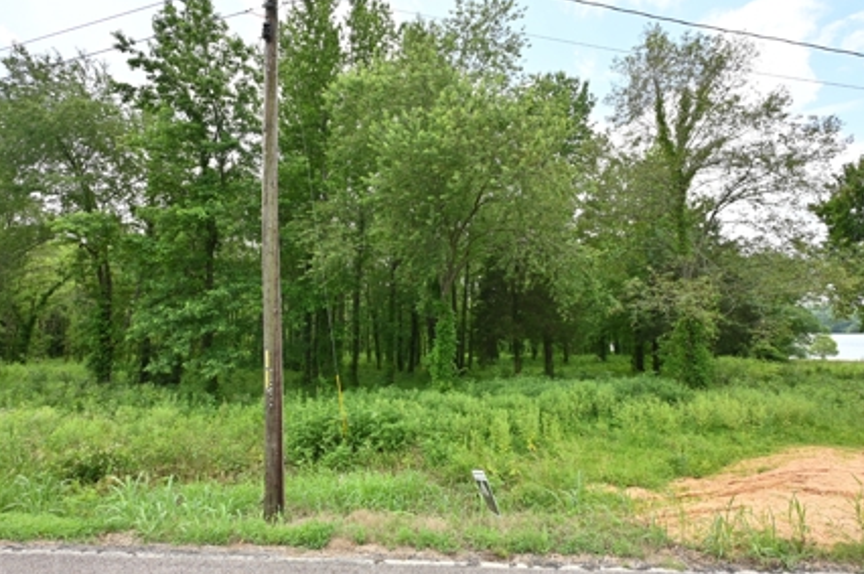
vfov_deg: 64.4
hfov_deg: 87.0
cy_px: 285
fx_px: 455
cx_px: 422
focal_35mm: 19
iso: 160
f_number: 5.6
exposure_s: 1/250
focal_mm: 12
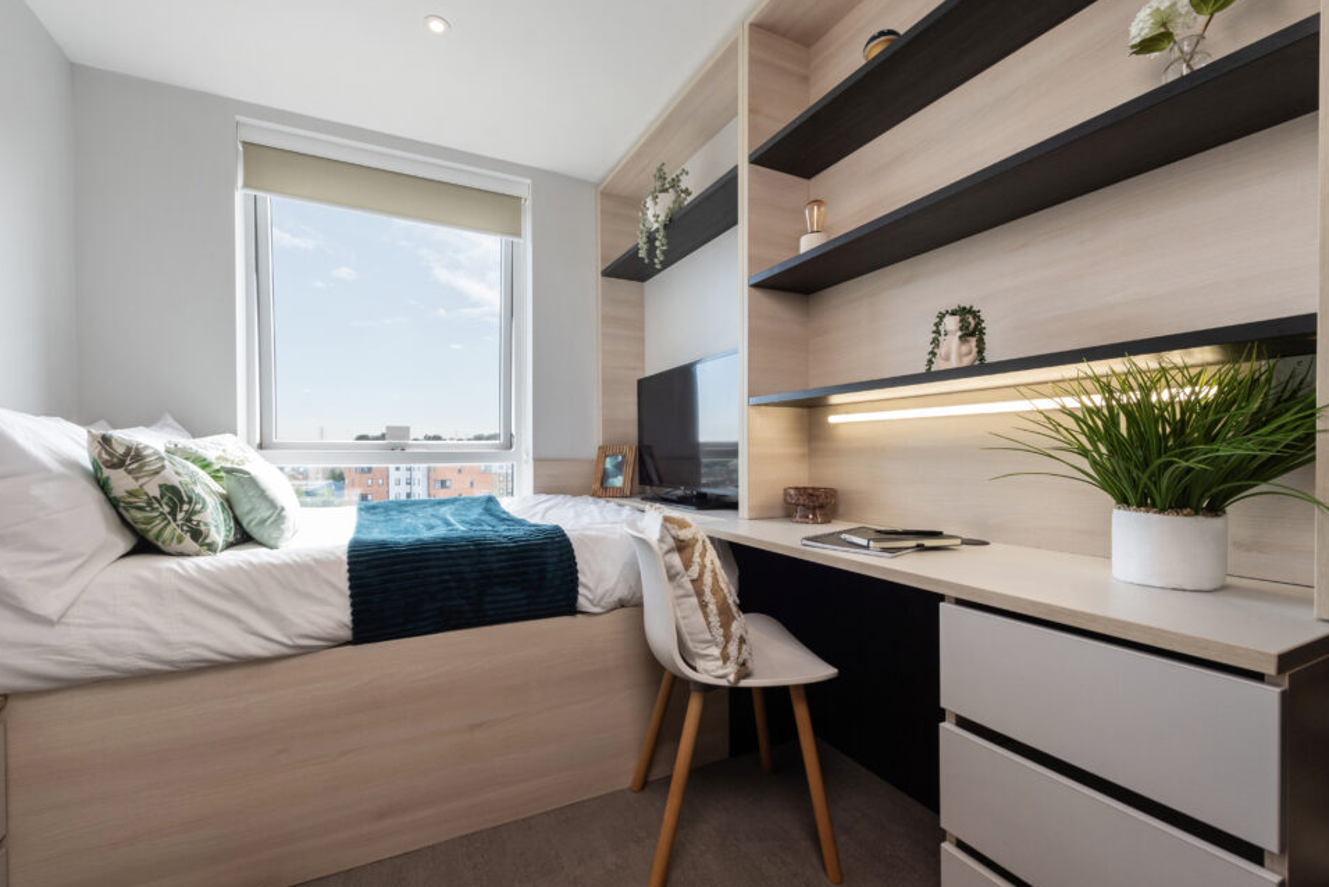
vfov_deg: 77.3
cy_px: 459
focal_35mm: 15
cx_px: 635
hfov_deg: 100.3
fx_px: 554
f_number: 11
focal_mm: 14
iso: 500
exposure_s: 1/50
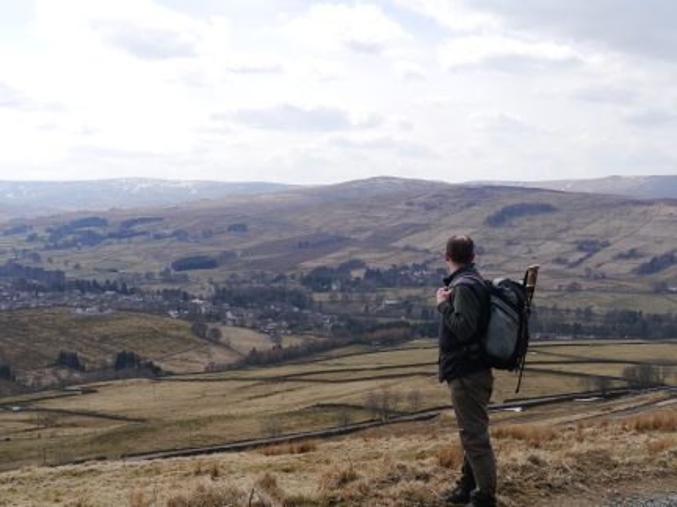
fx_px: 1095
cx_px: 338
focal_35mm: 56
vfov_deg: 26.1
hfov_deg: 34.3
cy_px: 254
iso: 160
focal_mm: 28
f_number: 8
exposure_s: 1/320
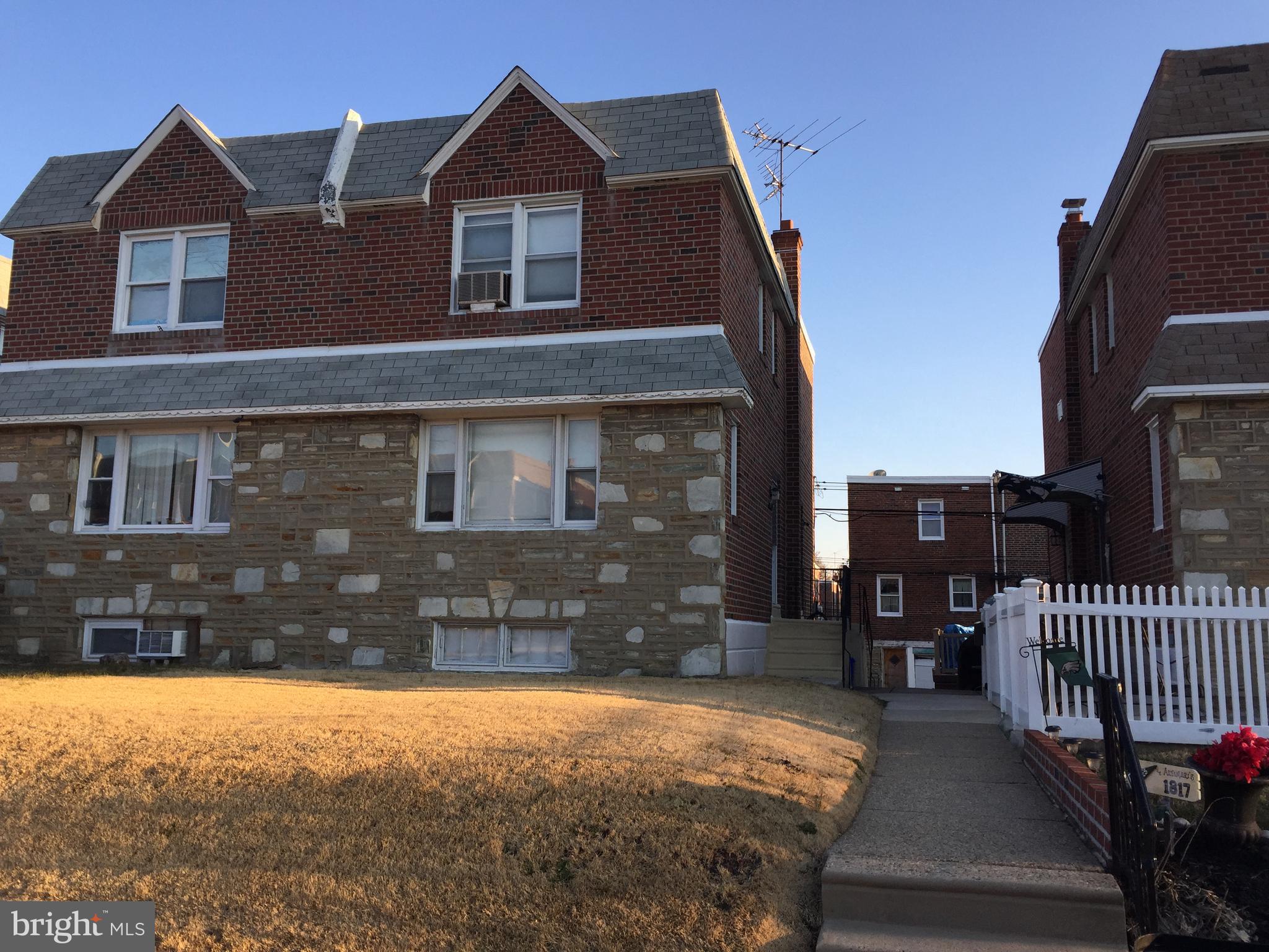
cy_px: 476
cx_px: 634
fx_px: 1063
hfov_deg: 61.7
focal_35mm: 29
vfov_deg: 48.2
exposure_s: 1/590
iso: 32
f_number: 2.2
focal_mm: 4.15
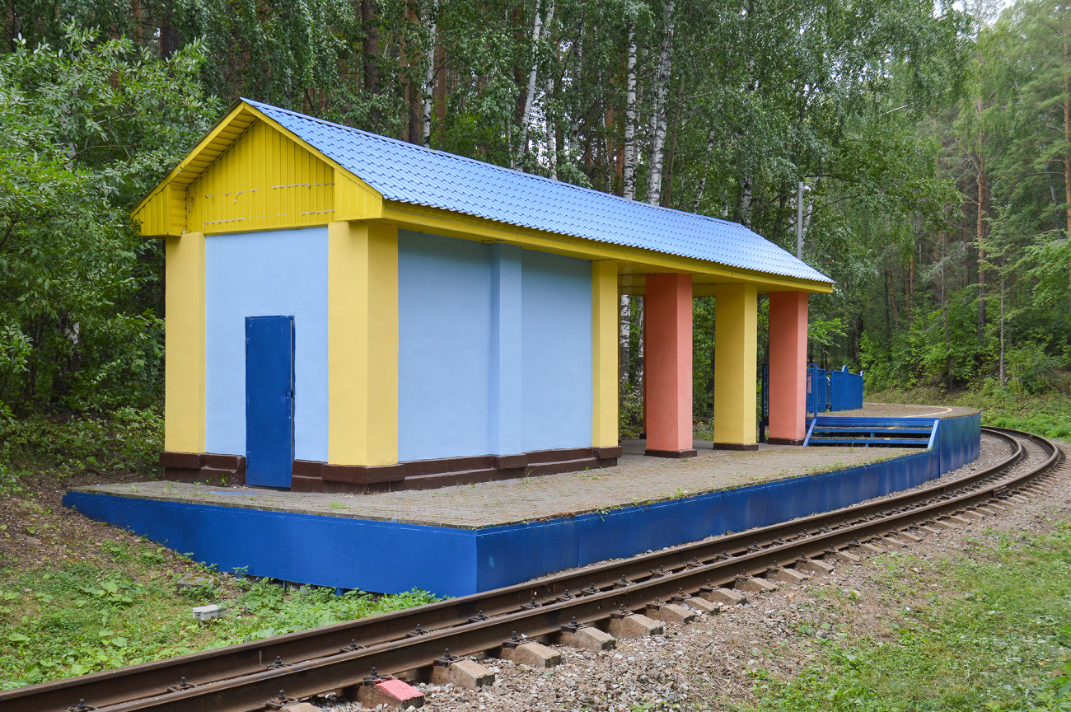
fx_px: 1159
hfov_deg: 49.6
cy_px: 356
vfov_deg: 34.1
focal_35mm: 39
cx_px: 536
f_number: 7.1
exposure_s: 1/100
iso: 250
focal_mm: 26
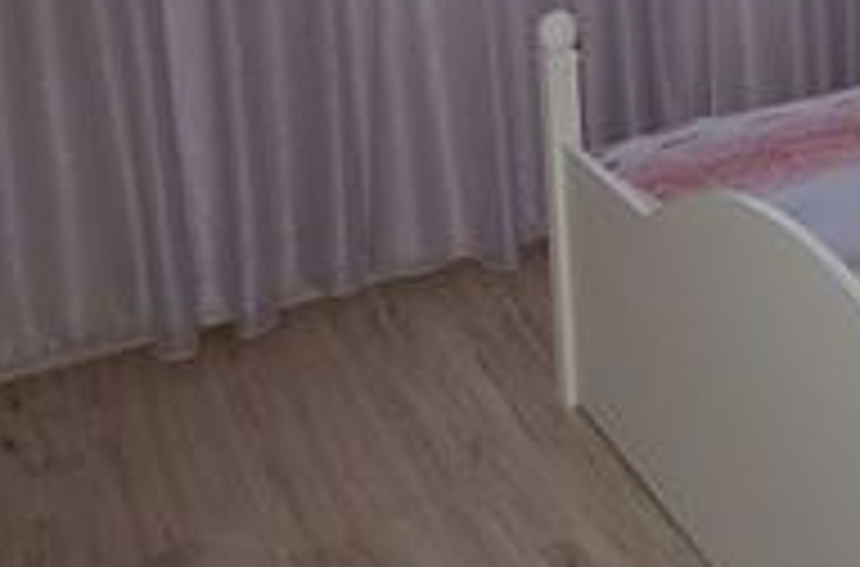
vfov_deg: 21.0
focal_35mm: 57
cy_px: -207
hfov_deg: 27.8
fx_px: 1357
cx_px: 1177
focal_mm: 10
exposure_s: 1/60
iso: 100
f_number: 4
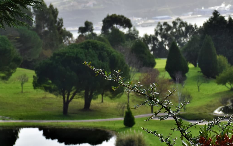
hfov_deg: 10.7
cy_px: 70
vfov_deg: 6.7
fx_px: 1245
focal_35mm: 196
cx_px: 196
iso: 400
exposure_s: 1/500
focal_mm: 66
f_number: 11
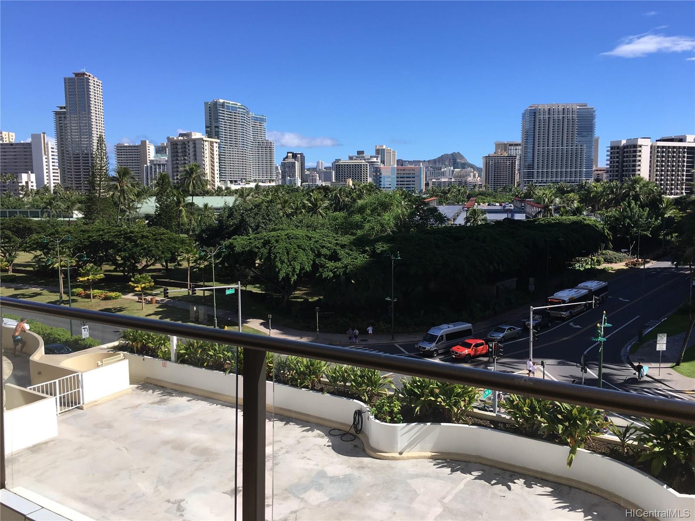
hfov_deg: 61.7
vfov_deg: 48.2
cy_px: 260
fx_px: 582
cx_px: 348
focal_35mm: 29
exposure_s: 1/1282
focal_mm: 4.15
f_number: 2.2
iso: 25
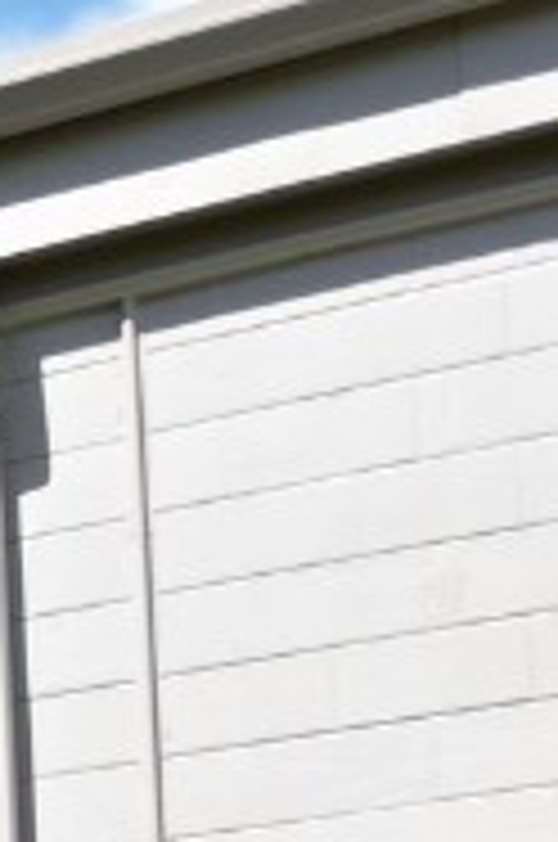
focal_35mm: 137
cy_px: 1279
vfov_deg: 14.0
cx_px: -1395
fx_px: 3197
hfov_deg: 7.8
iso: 100
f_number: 1.7
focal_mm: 6.72
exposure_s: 1/1600
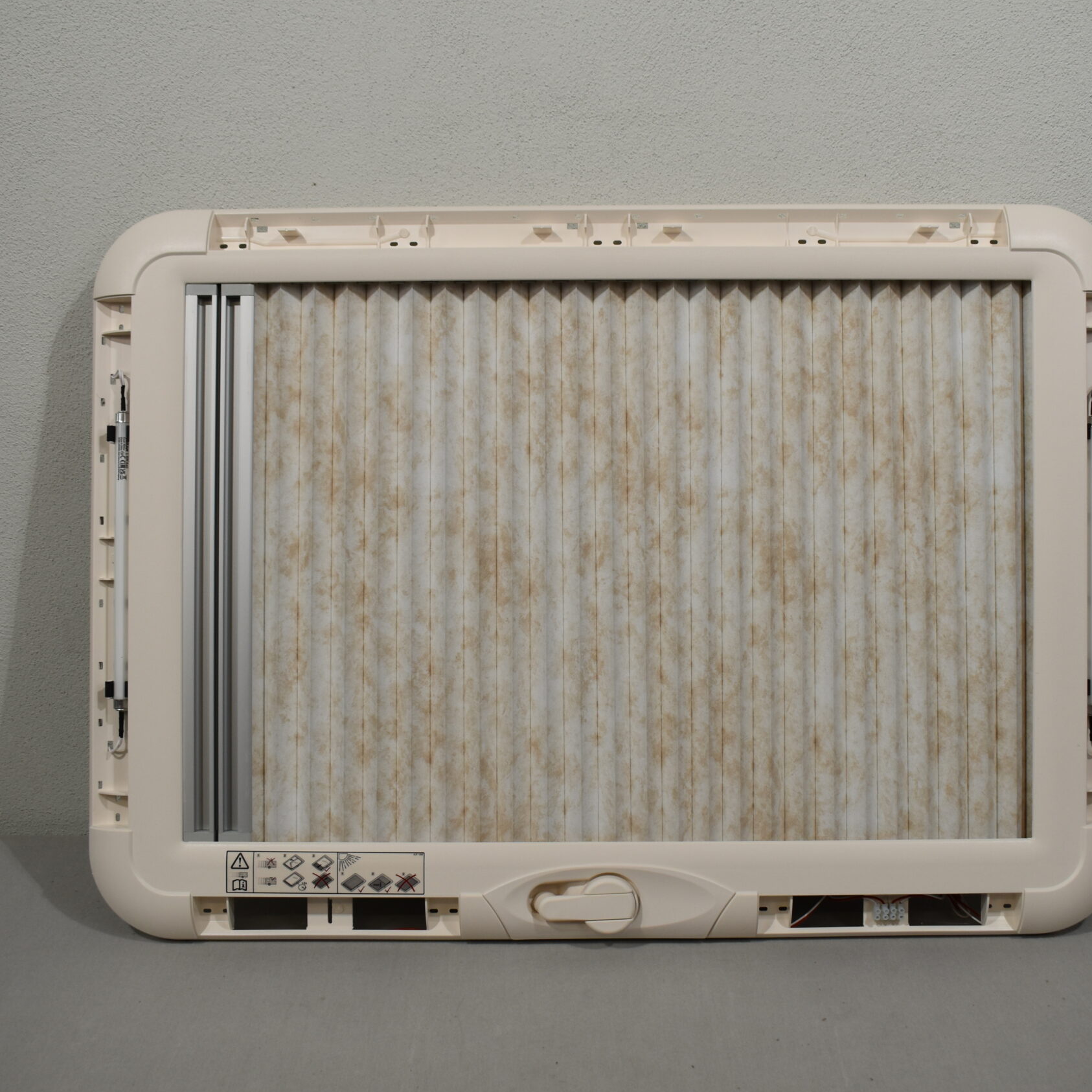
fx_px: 1451
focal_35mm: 41
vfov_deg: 41.3
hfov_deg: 41.2
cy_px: 544
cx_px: 611
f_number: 5.6
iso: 220
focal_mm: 21
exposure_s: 1/125
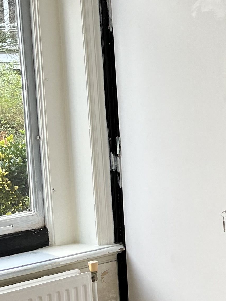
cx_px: 326
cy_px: 120
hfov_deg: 15.2
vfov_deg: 21.5
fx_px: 792
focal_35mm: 91
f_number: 1.6
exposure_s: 1/121
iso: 125
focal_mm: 5.1
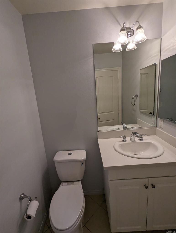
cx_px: 88
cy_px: 116
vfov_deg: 94.4
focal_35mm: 16
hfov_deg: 78.2
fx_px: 108
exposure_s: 1/120
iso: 108
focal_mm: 2.35
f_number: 2.2
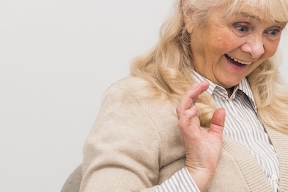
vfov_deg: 9.3
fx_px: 1185
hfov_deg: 13.9
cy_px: 92
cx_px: 163
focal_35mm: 148
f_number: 4.5
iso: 320
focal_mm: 50
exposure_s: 1/125
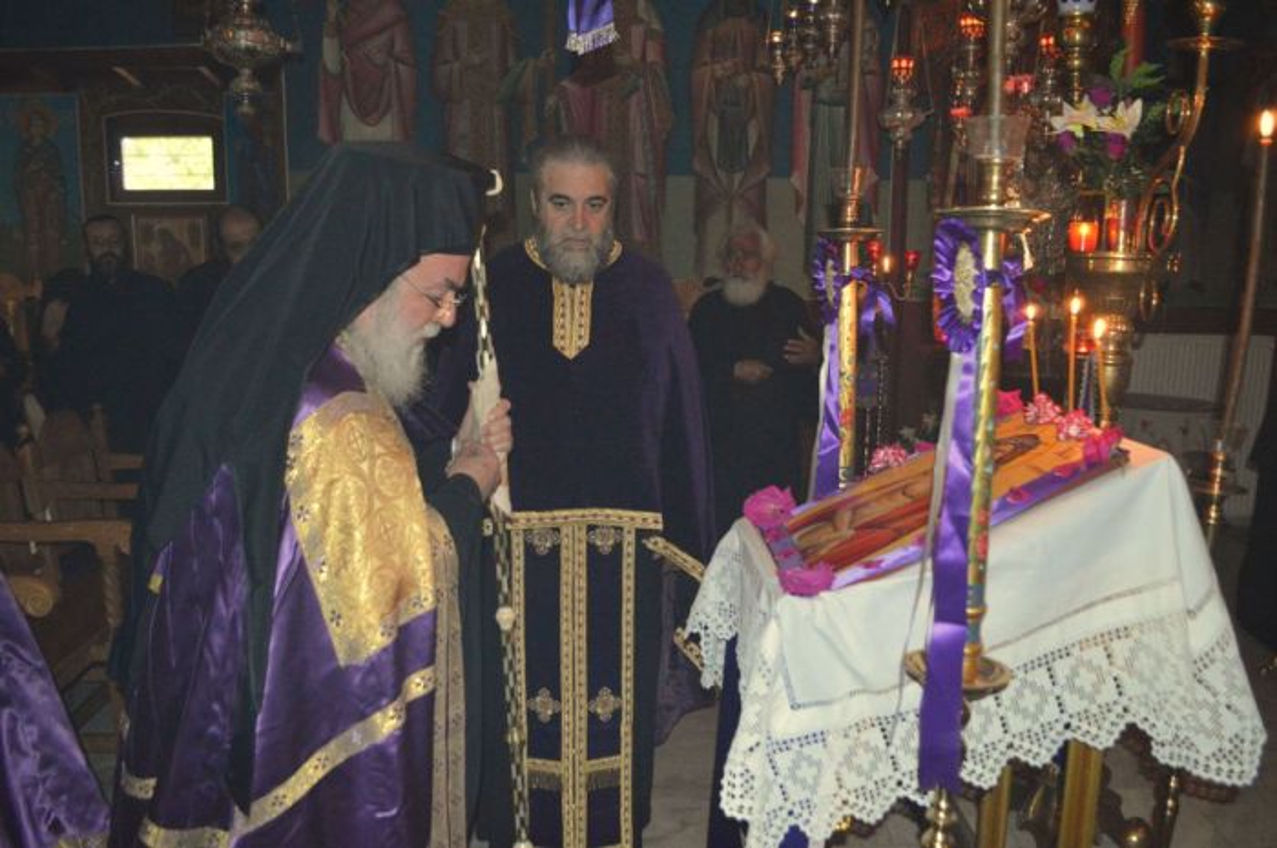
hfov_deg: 67.4
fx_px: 957
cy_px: 424
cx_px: 638
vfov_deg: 47.8
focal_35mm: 27
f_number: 3.5
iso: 3200
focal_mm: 18
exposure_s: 1/60
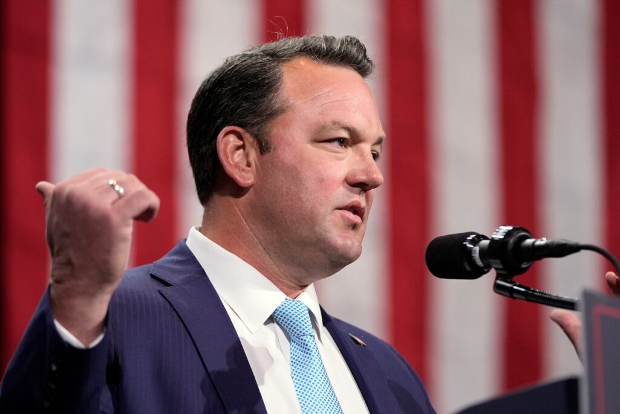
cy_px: 207
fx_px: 4084
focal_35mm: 237
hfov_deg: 8.7
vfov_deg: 5.8
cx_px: 310
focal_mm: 158
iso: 2500
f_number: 2.8
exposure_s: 1/640
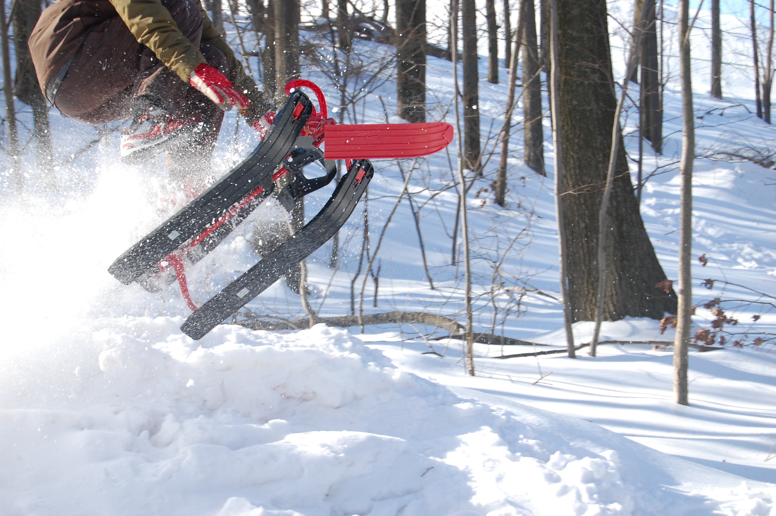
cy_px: 258
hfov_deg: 24.6
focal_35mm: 82
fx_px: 1777
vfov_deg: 16.5
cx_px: 388
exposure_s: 1/500
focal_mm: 55
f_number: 5.6
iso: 400
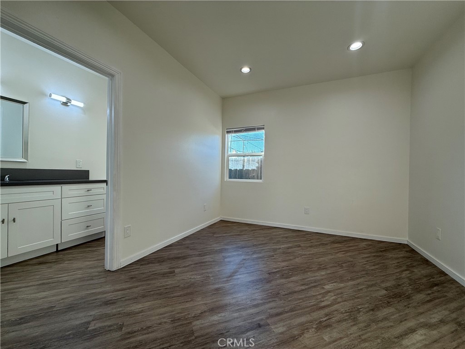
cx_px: 232
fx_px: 188
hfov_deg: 102.1
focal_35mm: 14
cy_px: 174
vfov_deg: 85.7
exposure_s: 1/120
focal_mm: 2.22
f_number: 2.2
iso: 64
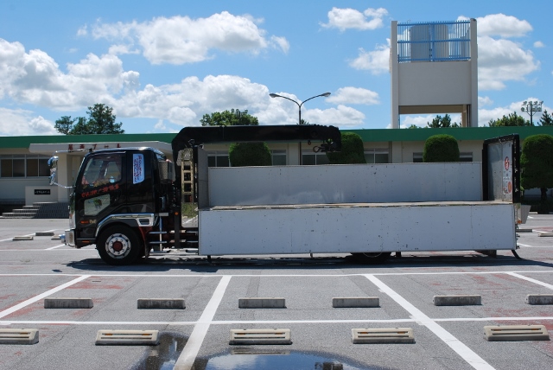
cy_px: 185
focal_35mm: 48
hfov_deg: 41.1
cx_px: 276
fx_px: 738
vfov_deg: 28.1
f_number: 8
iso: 100
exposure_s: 1/250
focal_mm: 32
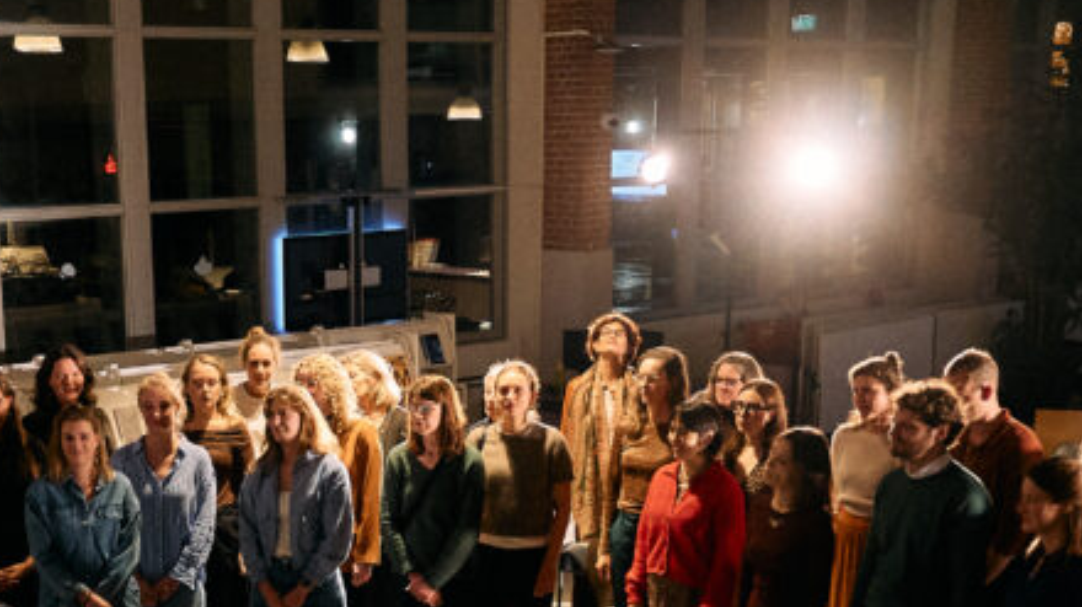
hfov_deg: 33.4
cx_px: 317
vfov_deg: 18.9
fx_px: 1777
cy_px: 607
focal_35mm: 62
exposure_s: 1/125
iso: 1600
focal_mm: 25.4
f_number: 2.8
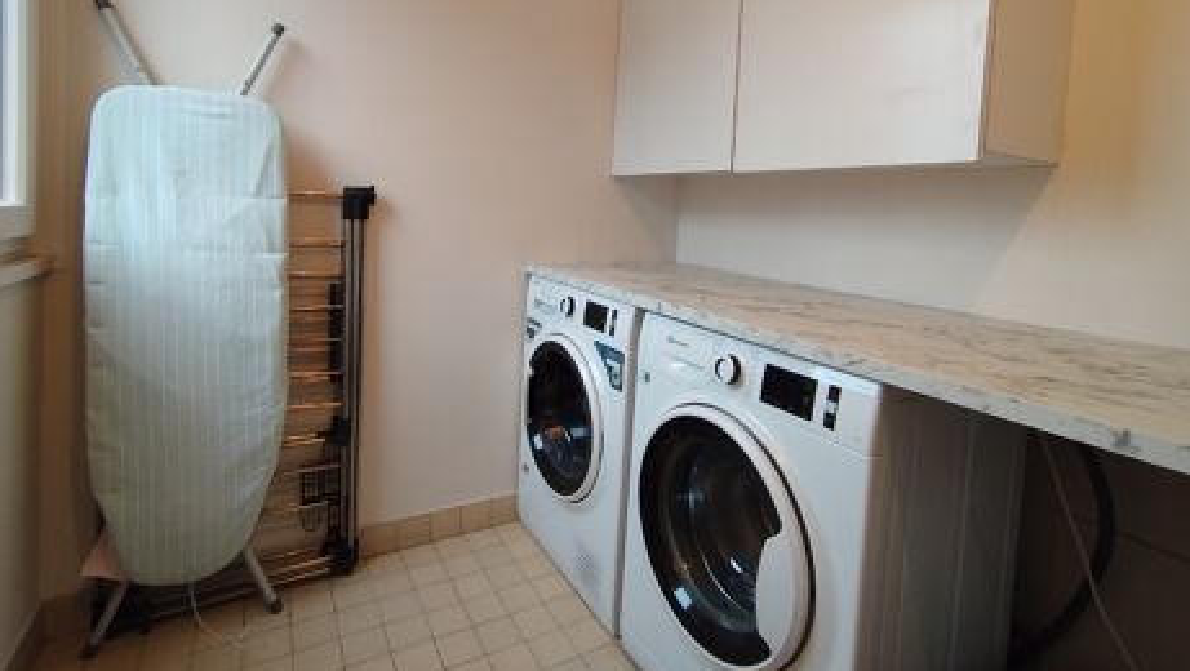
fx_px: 537
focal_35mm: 17
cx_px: 594
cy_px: 250
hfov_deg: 95.9
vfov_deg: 63.1
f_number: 2.2
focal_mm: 1.65
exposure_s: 1/33
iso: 100
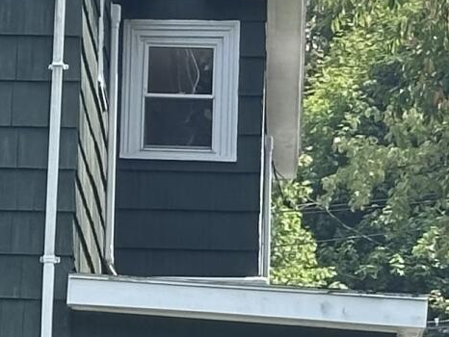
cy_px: 286
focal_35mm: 309
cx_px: -20
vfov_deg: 4.8
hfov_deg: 6.4
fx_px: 4010
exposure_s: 1/919
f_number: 1.78
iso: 64
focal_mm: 6.86
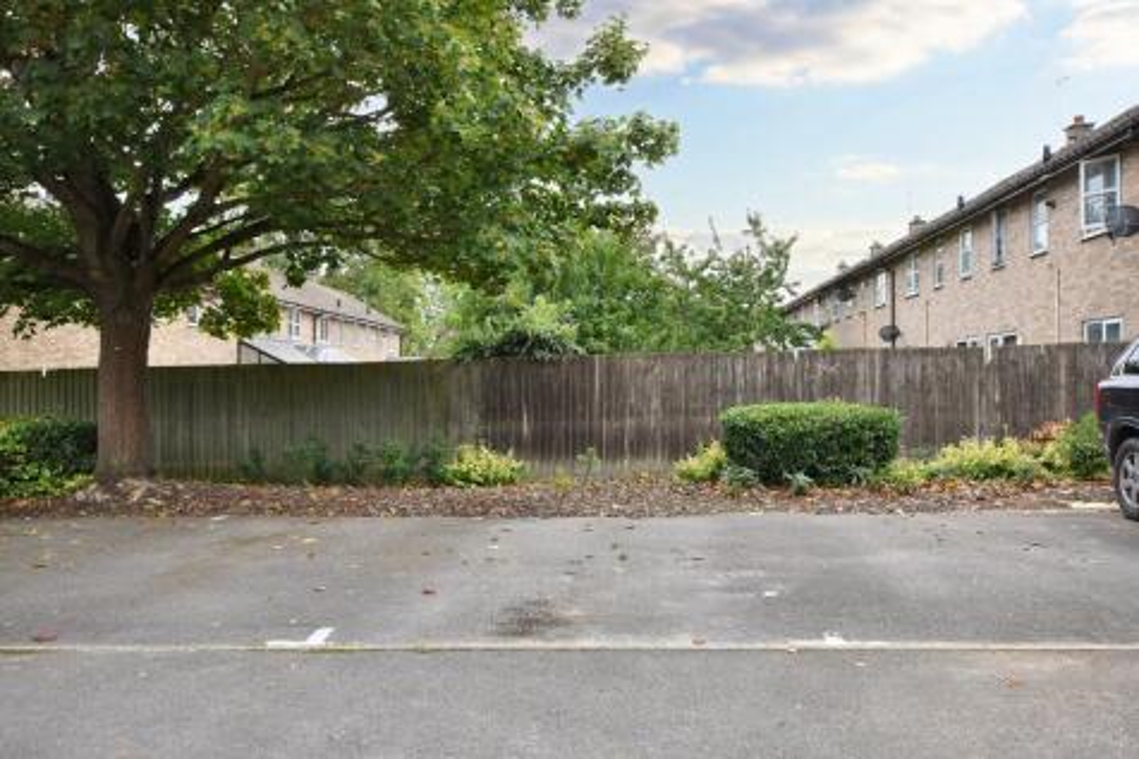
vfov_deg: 43.6
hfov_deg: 61.9
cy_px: 380
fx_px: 949
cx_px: 570
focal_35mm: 30
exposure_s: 1/250
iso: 320
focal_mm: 20
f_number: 5.6
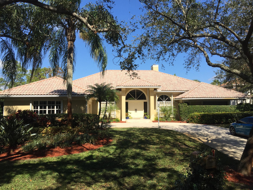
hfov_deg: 61.7
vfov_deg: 48.2
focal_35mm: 29
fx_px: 212
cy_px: 95
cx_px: 126
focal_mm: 4.15
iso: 32
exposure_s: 1/2475
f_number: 2.2
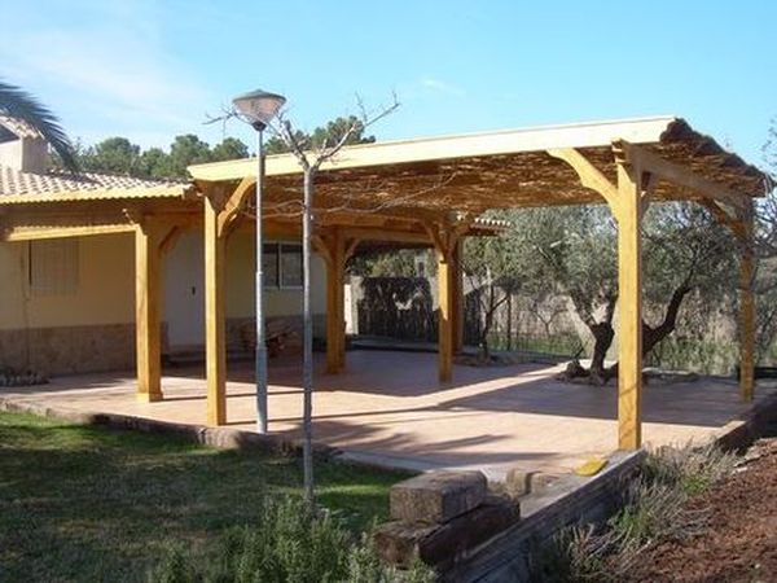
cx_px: 388
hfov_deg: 49.0
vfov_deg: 37.7
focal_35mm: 38
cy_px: 292
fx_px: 853
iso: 50
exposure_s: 1/250
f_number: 4.6
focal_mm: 6.3
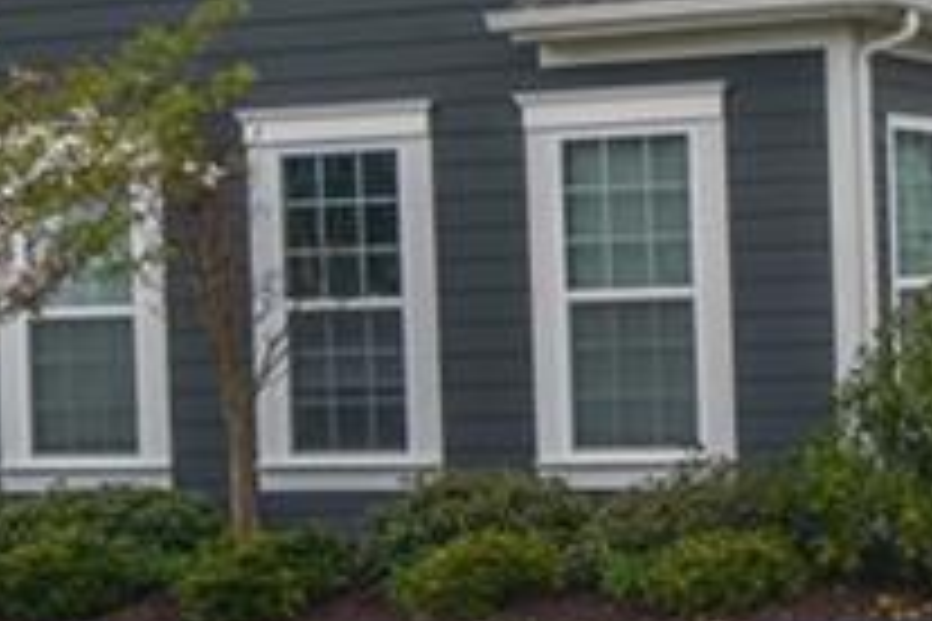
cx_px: 1117
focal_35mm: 89
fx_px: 2304
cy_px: 207
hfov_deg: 21.3
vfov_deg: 15.3
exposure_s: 1/200
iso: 100
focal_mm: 12
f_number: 8
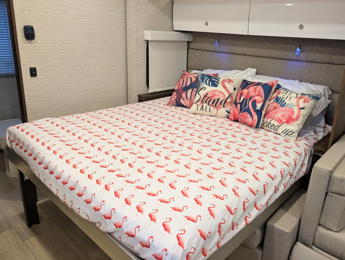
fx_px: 240
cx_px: 172
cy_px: 130
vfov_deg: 56.9
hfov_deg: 71.5
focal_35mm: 24
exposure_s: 1/66
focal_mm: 6.9
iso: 133
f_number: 1.7
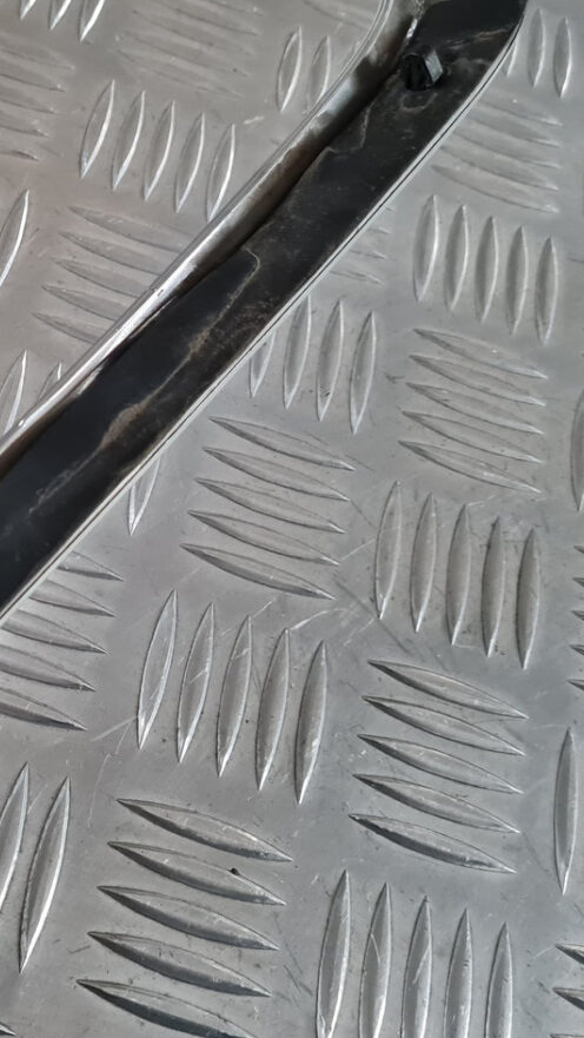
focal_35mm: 45
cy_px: 447
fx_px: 1238
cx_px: -127
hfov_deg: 24.0
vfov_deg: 45.3
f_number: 1.8
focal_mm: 5.4
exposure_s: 1/40
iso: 640
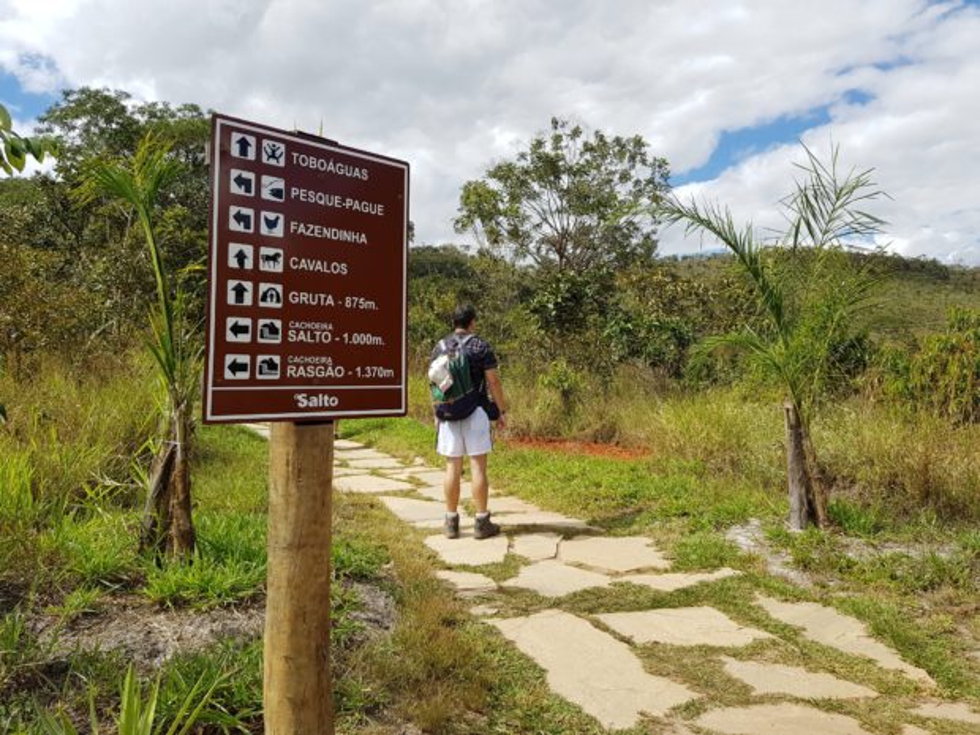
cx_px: 490
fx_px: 736
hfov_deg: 67.3
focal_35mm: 26
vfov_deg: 53.1
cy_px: 368
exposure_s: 1/1900
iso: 40
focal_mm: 4.2
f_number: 1.7
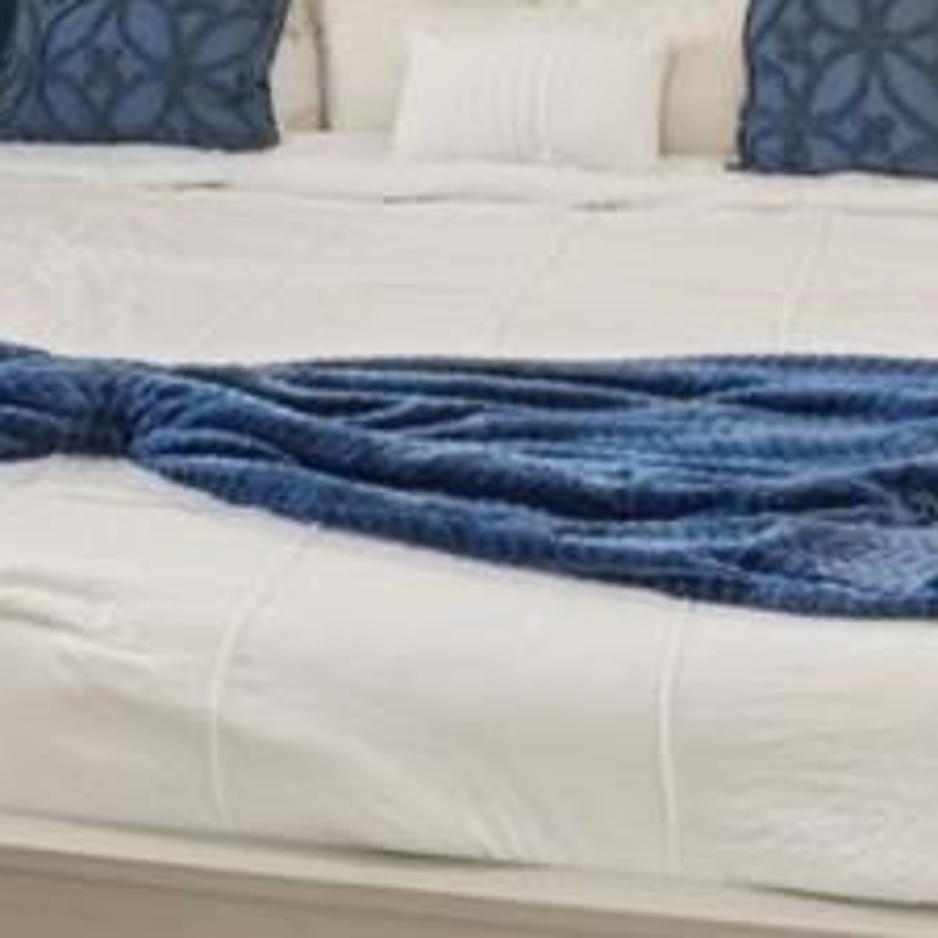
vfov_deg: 24.2
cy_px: -292
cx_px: 717
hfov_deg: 27.3
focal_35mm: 62
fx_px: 1901
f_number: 8
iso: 400
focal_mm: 16
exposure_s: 1/50
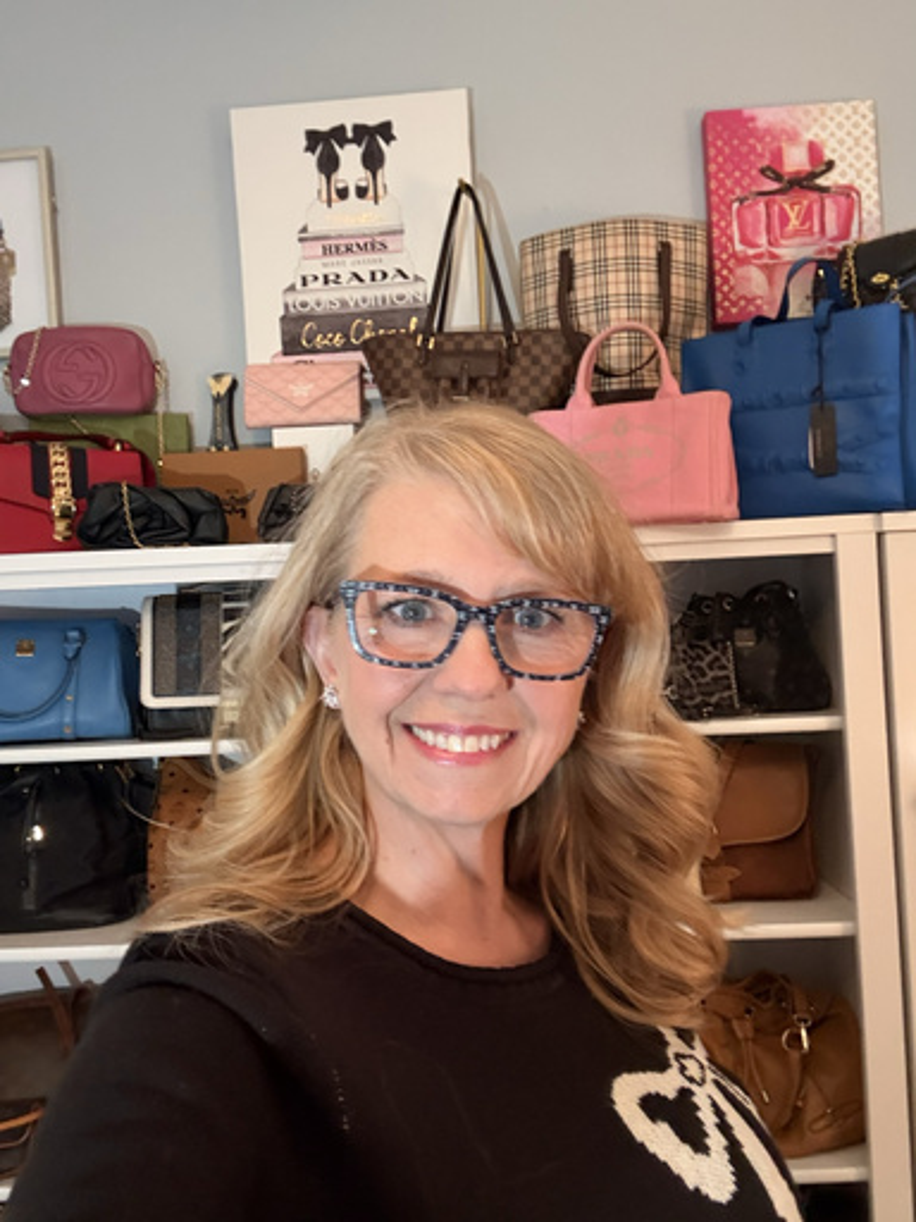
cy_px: 611
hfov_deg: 46.8
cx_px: 458
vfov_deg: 60.0
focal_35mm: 30
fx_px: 1058
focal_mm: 2.69
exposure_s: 1/30
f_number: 1.9
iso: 320
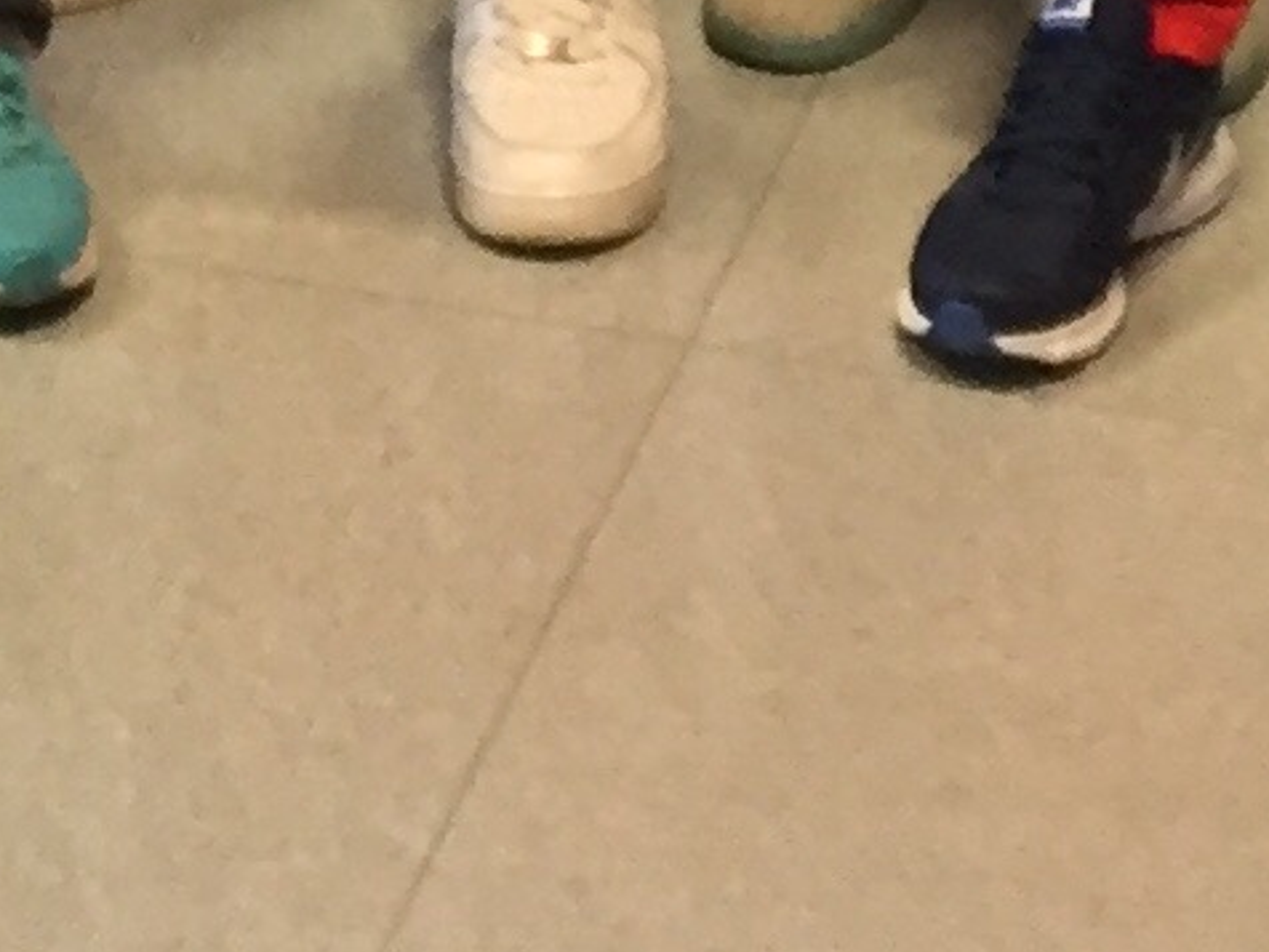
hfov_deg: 9.9
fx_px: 7295
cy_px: -2141
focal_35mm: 199
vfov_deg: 6.6
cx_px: 640
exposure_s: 1/33
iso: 125
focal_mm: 4.15
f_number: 2.2
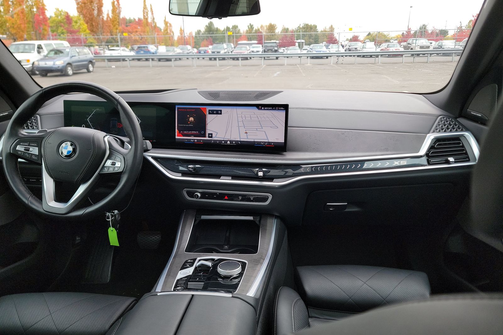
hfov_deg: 71.5
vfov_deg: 51.3
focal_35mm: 25
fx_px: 349
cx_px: 252
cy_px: 172
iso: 53
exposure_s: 1/59
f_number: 1.8
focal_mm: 6.7
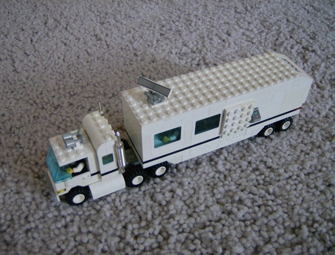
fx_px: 350
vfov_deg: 40.0
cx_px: 168
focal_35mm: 36
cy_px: 128
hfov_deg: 51.1
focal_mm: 6
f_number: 2.8
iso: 200
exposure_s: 1/27.1
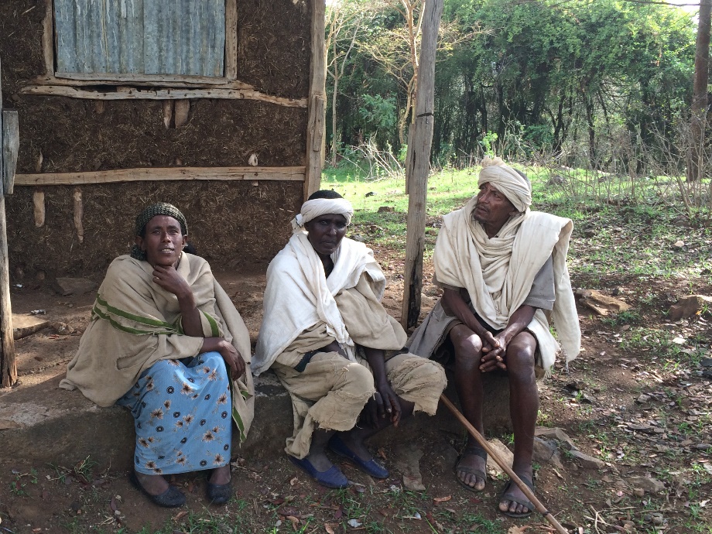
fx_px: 596
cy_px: 267
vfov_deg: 48.2
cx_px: 356
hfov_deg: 61.7
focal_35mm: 29
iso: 32
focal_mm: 4.15
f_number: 2.2
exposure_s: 1/208
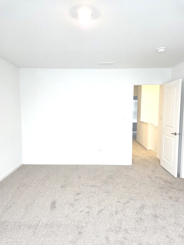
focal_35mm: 23
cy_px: 122
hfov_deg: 58.9
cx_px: 92
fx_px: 163
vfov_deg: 73.9
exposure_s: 1/120
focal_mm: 6.25
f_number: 1.7
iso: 200
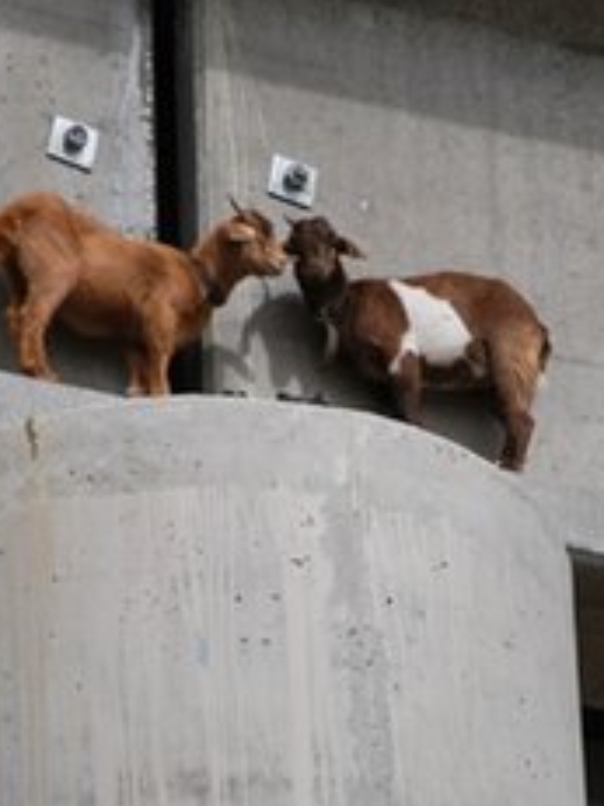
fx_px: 11643
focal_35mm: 500
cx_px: 370
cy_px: 380
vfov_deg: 4.0
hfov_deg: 3.0
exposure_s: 1/1250
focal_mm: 200
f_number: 5.6
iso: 200
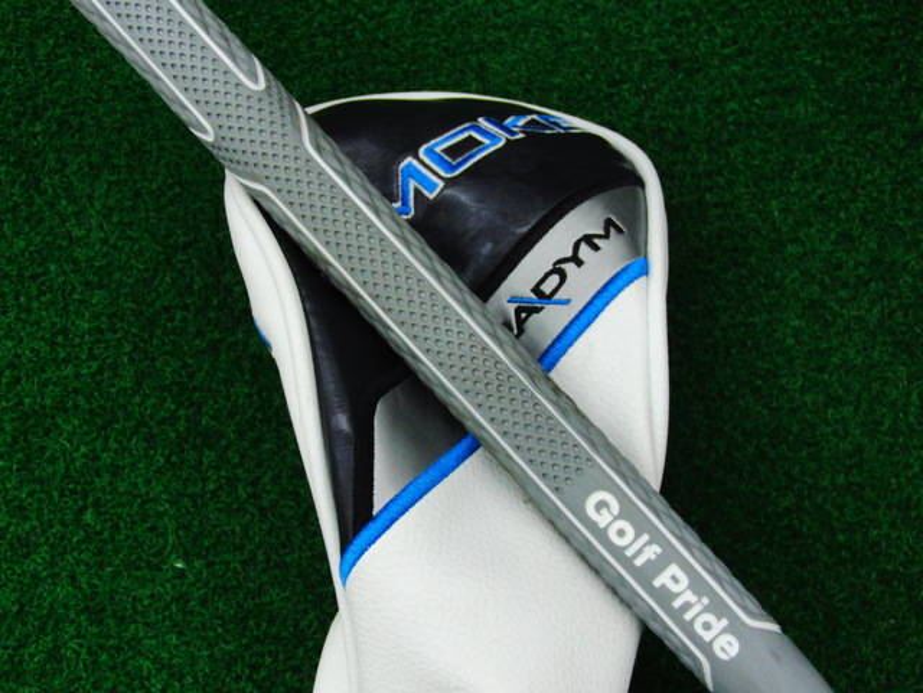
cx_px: 462
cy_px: 346
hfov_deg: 43.9
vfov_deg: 33.6
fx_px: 1147
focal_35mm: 43
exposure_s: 1/80
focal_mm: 7.54
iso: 320
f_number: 3.7
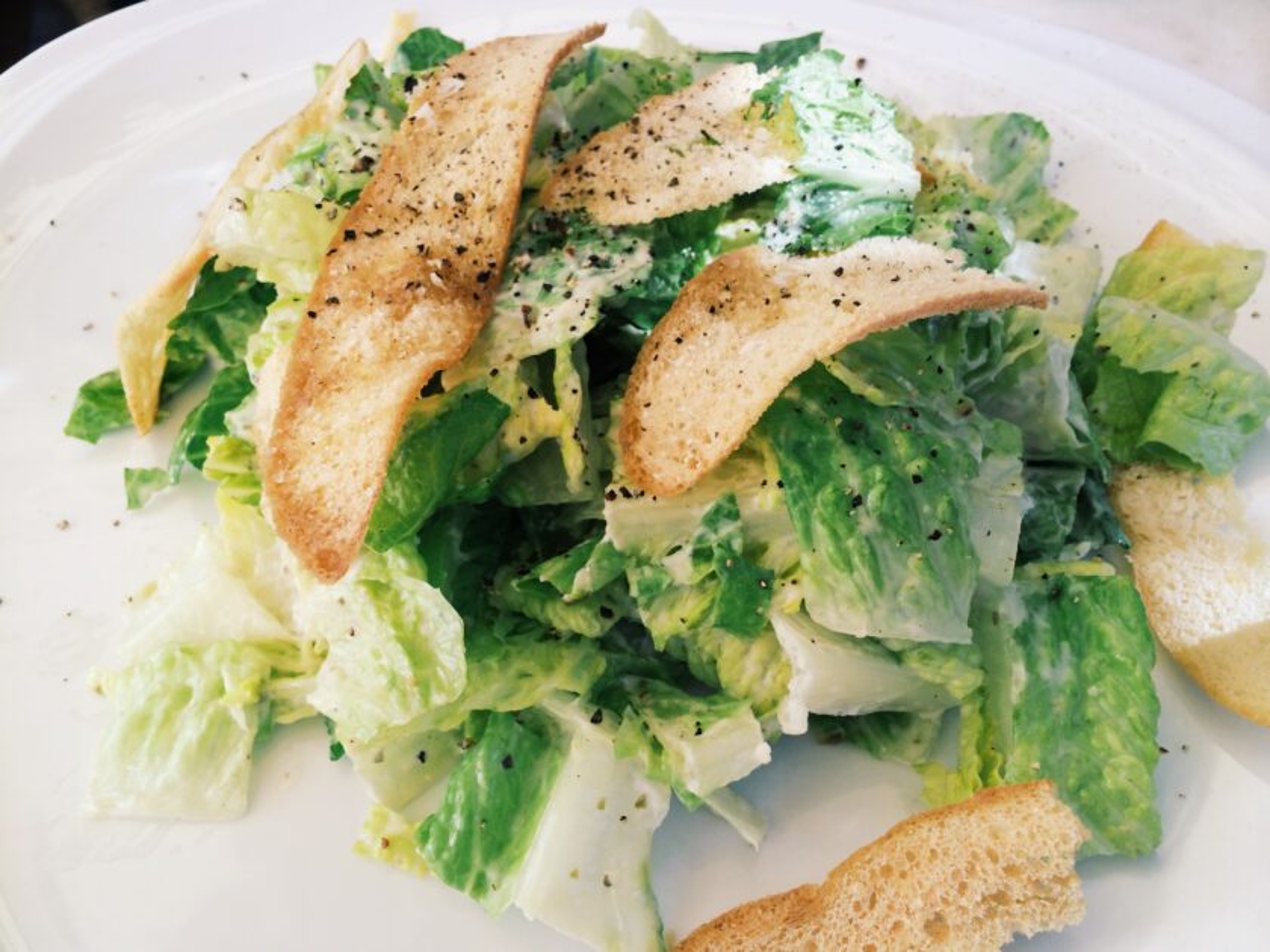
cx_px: 635
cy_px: 476
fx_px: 1101
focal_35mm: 30
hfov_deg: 60.0
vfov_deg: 46.8
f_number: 2.2
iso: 32
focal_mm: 4.12
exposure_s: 1/172
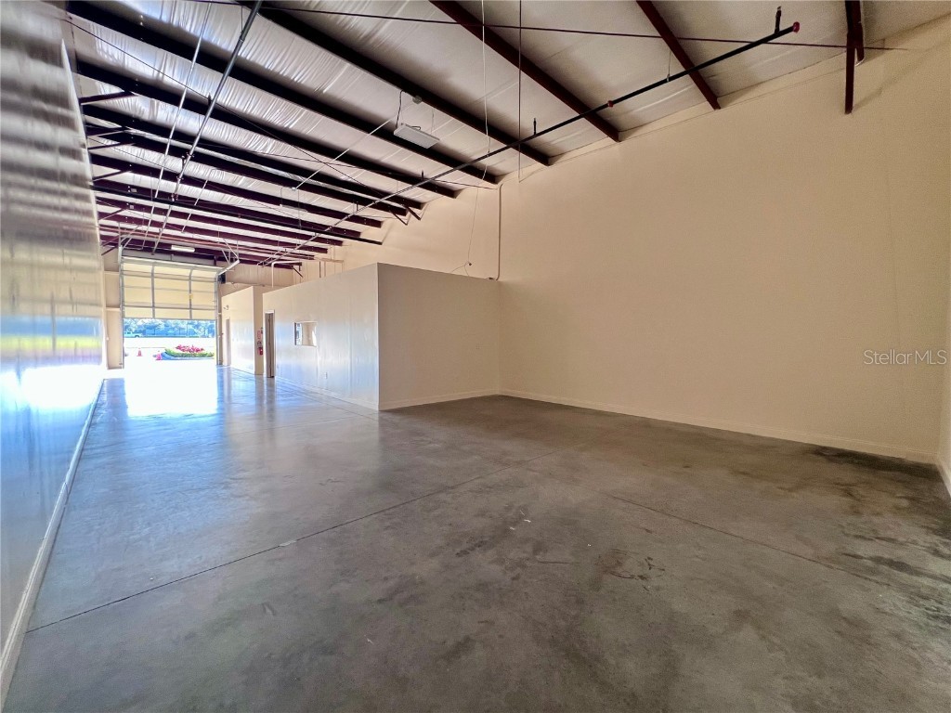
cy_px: 356
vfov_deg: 89.9
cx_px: 476
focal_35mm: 13
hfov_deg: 106.2
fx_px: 357
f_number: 1.8
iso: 160
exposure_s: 1/99
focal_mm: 1.57
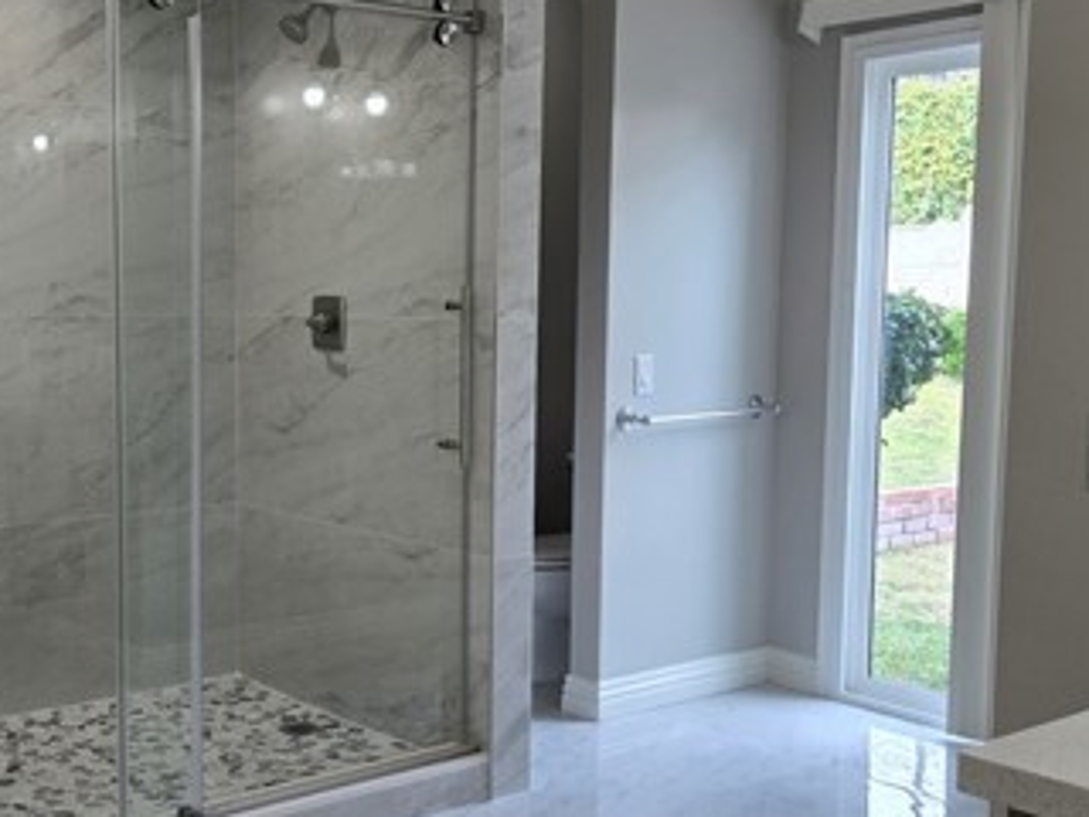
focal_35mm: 46
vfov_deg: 31.5
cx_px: 303
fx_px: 1447
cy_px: 419
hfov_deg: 40.3
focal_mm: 5.4
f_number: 1.8
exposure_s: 1/120
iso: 40
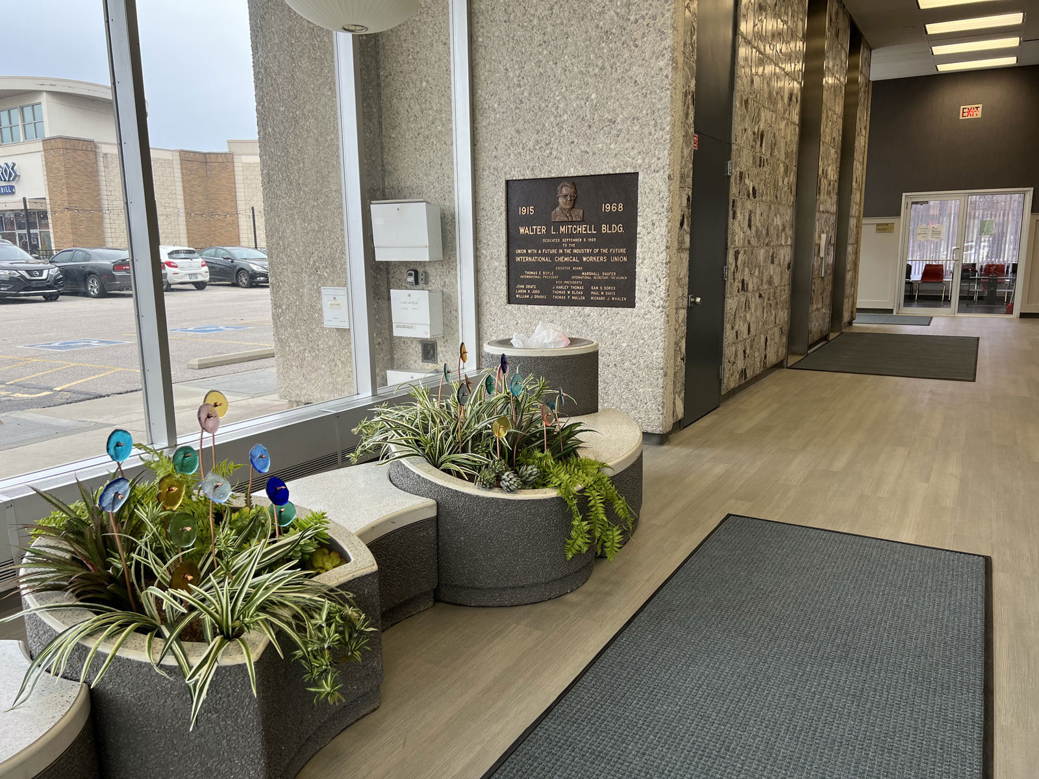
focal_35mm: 26
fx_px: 780
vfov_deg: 53.1
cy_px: 390
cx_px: 520
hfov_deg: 67.3
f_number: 1.5
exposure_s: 1/312
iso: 50
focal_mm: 5.7
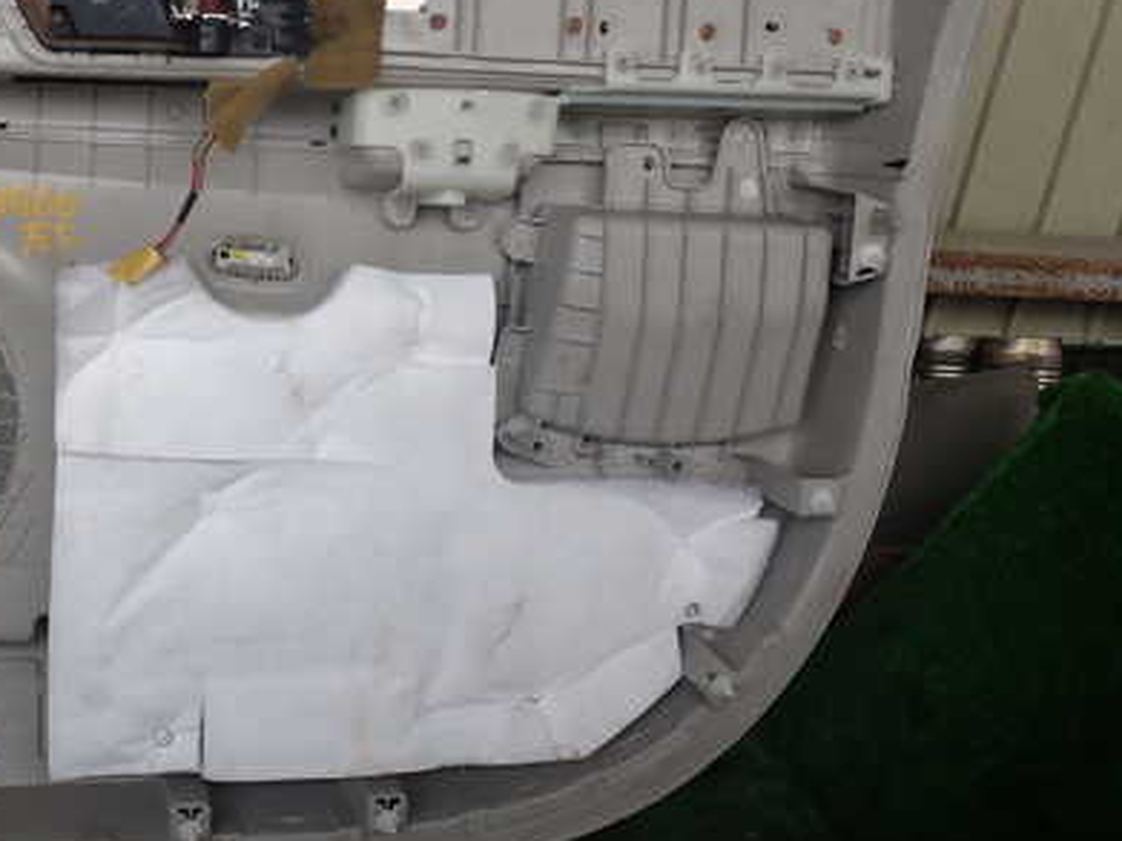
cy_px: 307
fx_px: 1491
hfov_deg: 40.0
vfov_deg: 31.3
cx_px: 270
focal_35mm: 46
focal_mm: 5.4
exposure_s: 1/80
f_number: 2.3
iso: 100
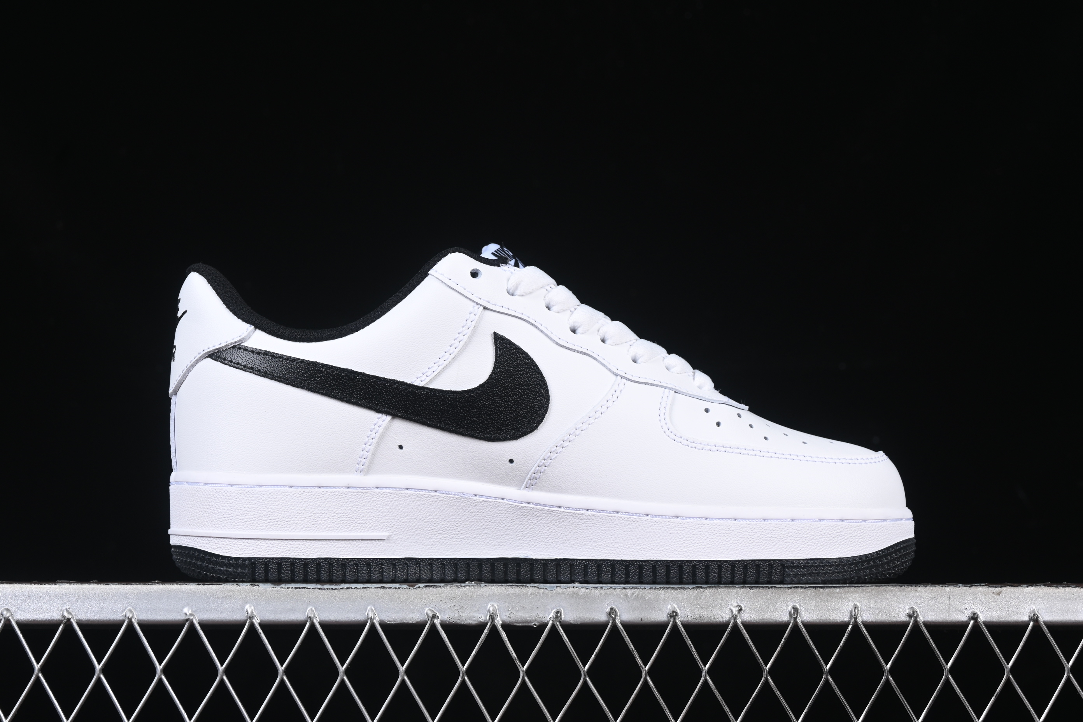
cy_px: 361
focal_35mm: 75
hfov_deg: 27.0
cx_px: 542
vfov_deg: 18.2
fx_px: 2256
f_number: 8
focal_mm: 50
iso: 160
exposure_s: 1/80
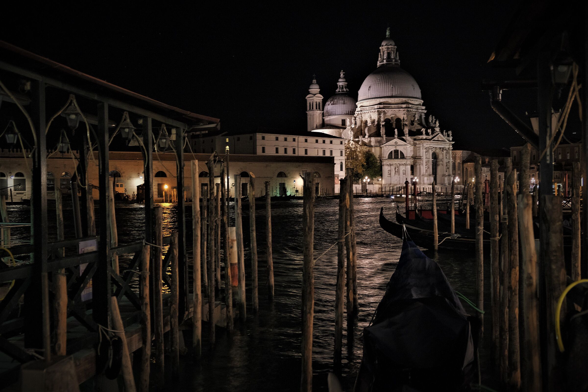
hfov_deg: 50.7
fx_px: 621
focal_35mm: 38
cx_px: 294
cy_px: 196
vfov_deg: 35.1
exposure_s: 1/4
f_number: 3.2
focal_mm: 25.4
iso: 1600
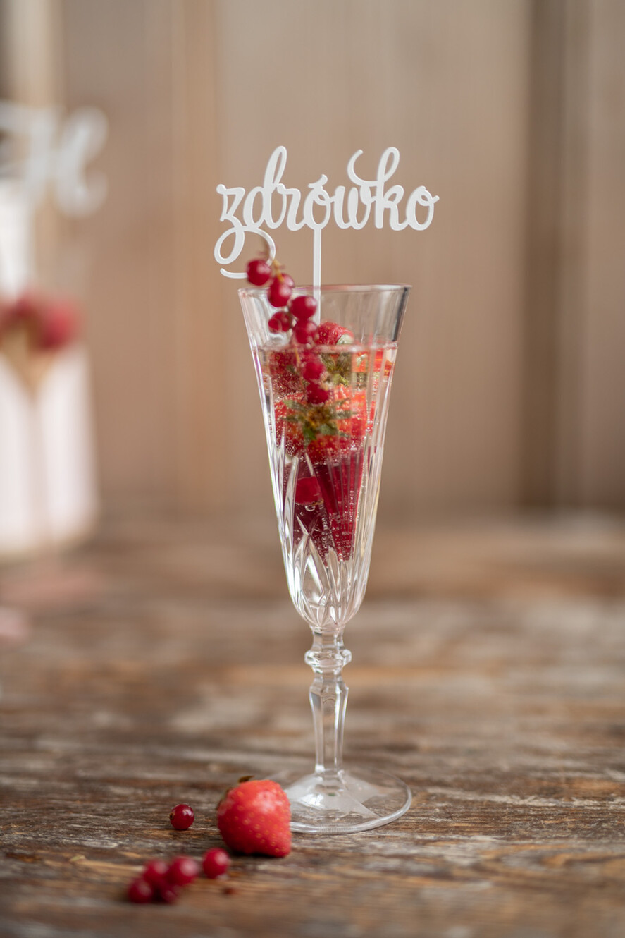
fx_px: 1302
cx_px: 312
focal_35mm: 50
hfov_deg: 27.0
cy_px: 469
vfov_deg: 39.6
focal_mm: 50
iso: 100
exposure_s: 1/200
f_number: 1.4
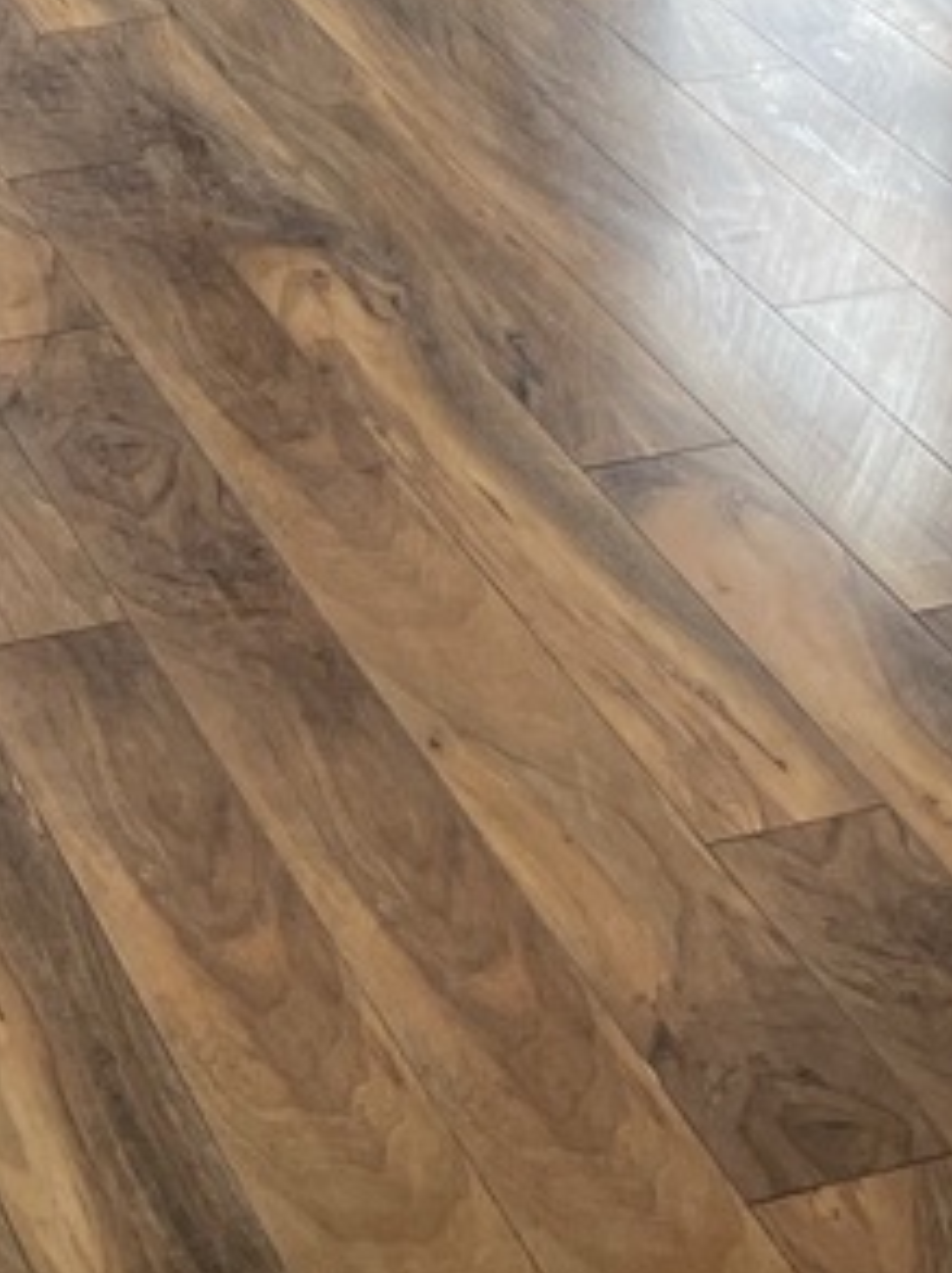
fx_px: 3528
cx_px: -126
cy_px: -591
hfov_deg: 14.9
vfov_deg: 18.3
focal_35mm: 96
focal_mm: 4.2
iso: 100
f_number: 1.6
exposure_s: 1/120
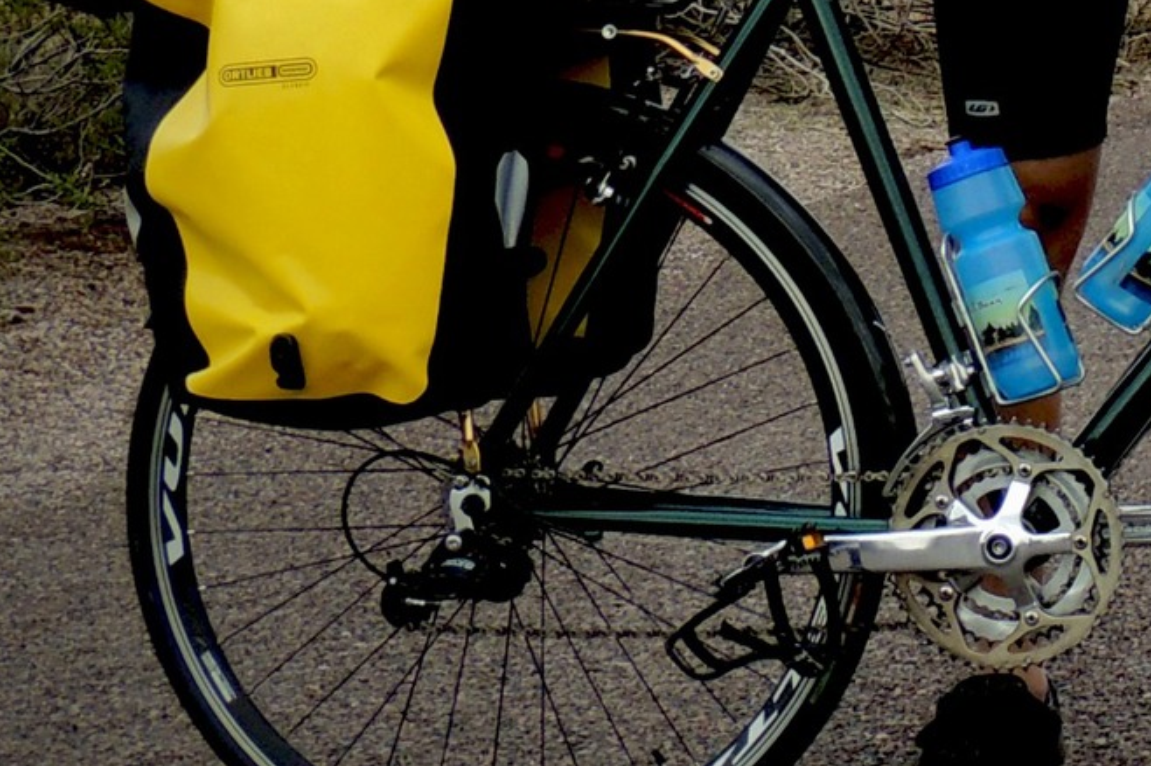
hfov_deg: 11.2
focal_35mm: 170
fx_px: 5432
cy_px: -309
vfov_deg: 7.9
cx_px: 2117
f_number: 3.4
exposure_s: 1/800
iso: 100
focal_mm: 7.6
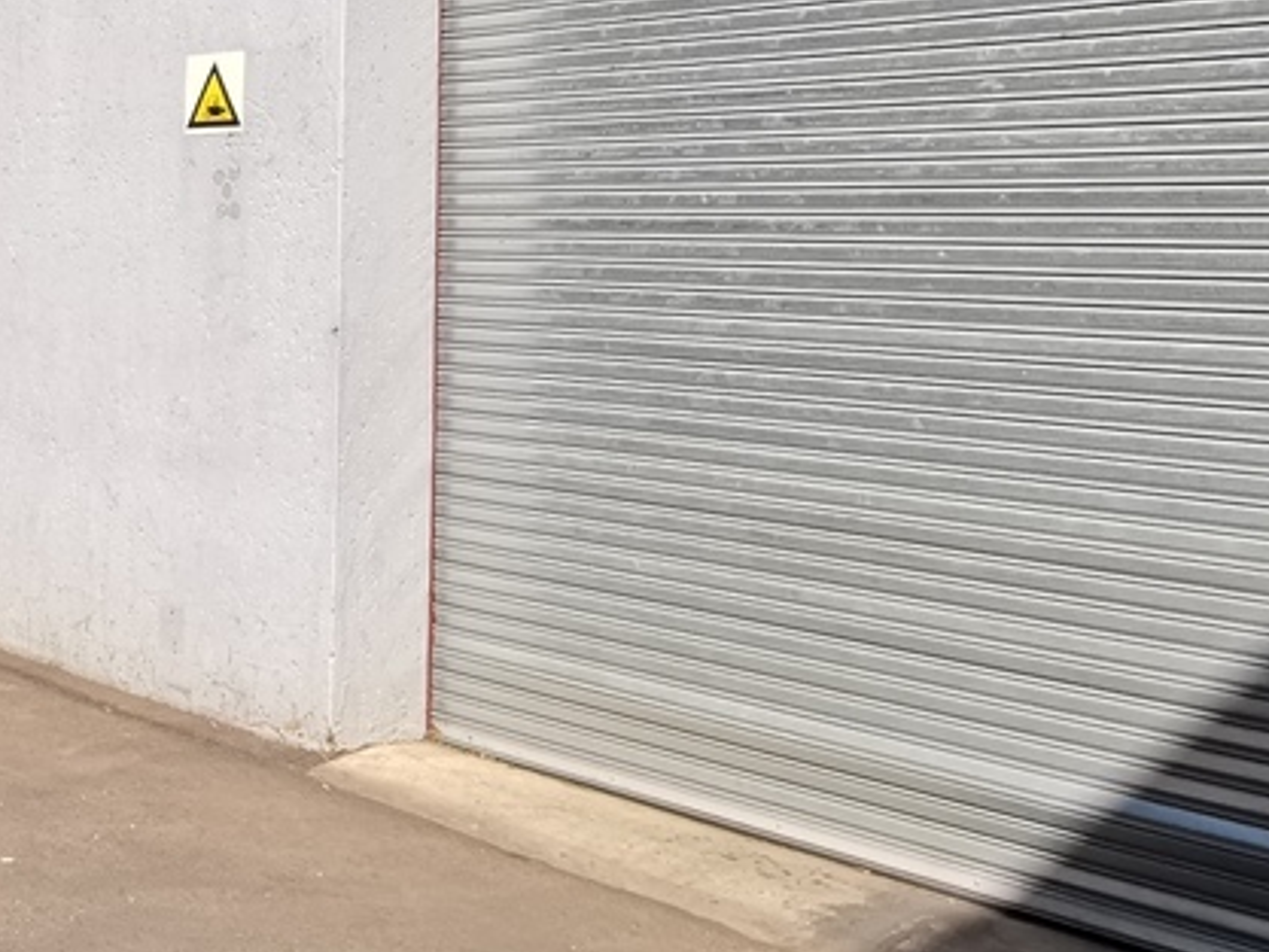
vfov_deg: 30.4
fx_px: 1687
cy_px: 131
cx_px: 9
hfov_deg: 37.1
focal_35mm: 46
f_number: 2.2
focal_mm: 2.35
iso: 50
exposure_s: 1/882
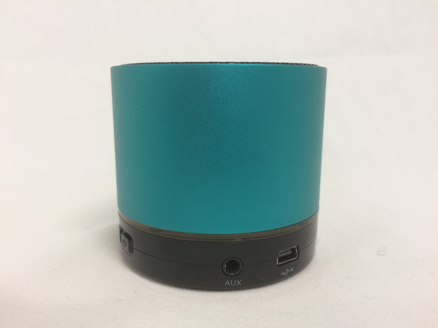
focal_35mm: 29
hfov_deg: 61.7
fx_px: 367
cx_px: 219
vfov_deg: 48.2
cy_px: 164
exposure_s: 1/30
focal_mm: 4.15
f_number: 2.2
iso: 100
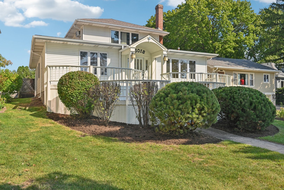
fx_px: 237
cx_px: 142
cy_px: 95
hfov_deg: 61.9
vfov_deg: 43.6
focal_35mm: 30
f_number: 8
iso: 800
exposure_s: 1/1000
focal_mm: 30
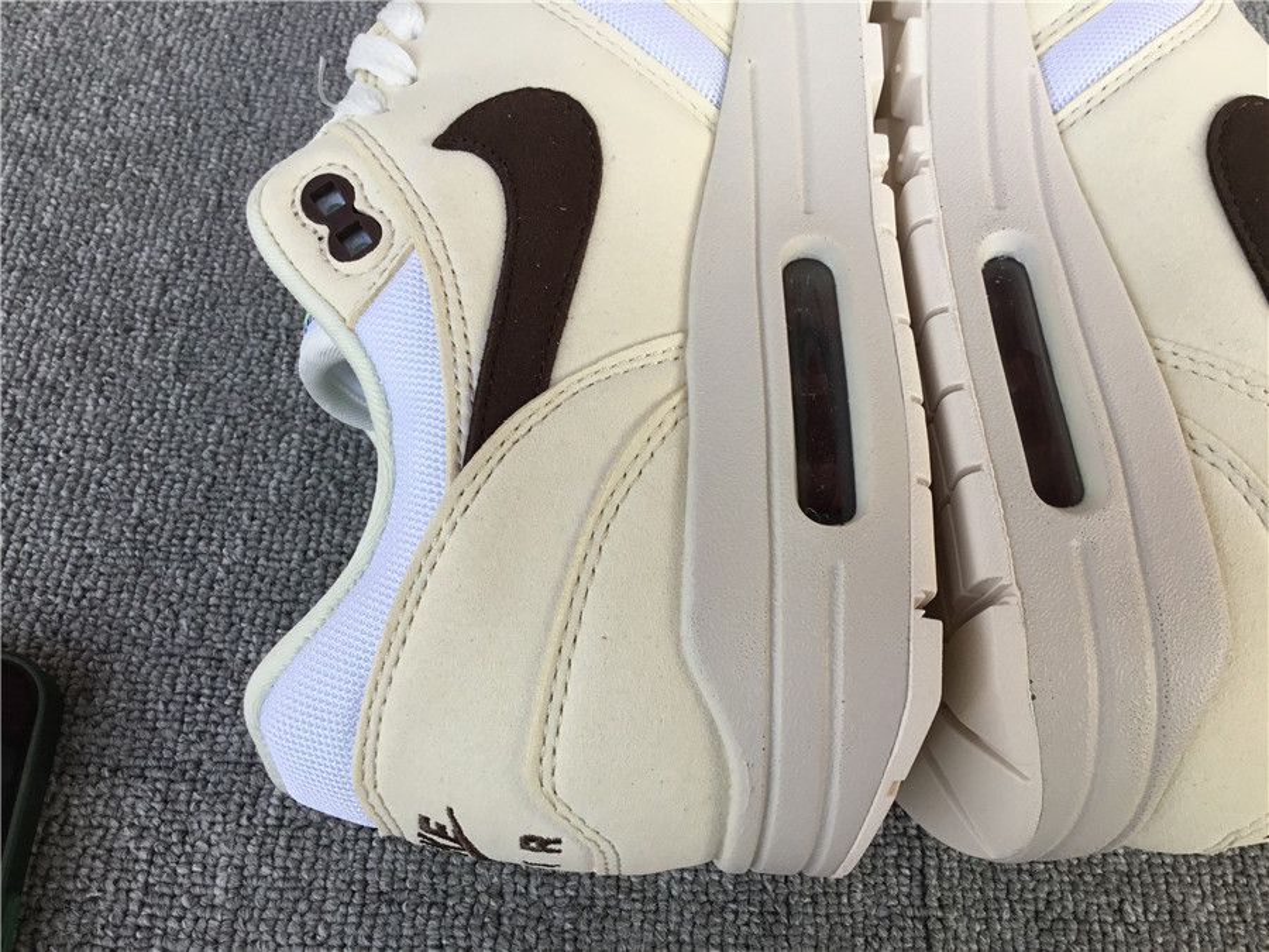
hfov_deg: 58.4
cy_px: 476
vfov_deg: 45.4
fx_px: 1136
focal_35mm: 31
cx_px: 634
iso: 25
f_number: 2.4
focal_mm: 3.3
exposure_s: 1/328
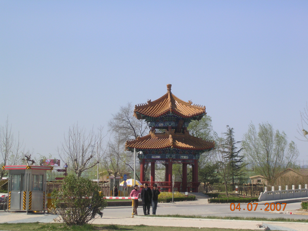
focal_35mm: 105
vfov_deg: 14.1
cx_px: 154
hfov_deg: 18.7
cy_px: 116
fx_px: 934
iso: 50
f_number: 4.6
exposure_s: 1/553
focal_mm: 15.9
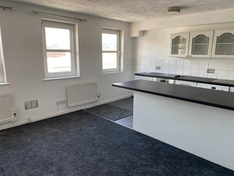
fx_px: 176
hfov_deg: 67.3
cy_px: 88
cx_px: 117
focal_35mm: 26
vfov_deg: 53.1
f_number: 1.8
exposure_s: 1/121
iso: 64
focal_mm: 4.25
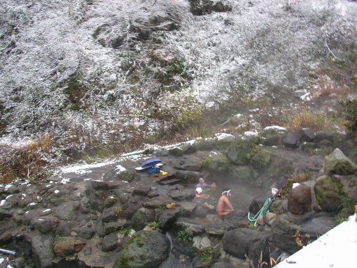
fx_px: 382
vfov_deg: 38.7
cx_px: 178
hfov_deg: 50.1
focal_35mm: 37
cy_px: 134
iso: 100
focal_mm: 5.7
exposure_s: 1/10
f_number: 2.8
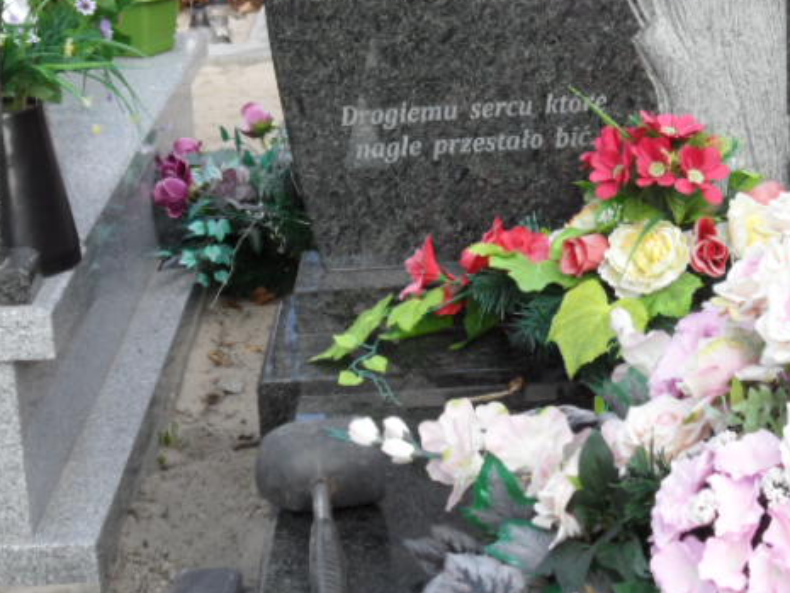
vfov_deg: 16.5
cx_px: 481
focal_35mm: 88
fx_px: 2009
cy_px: 42
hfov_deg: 22.2
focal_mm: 6.5
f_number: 3.6
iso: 80
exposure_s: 1/180
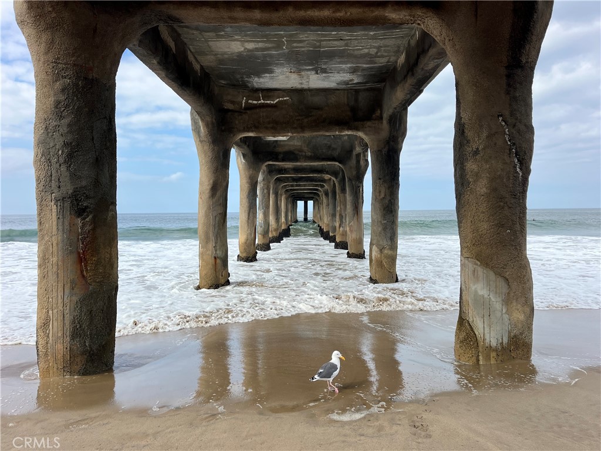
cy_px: 226
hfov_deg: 67.3
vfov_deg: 53.1
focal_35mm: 26
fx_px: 451
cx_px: 300
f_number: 1.6
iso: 50
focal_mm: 5.1
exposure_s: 1/2410
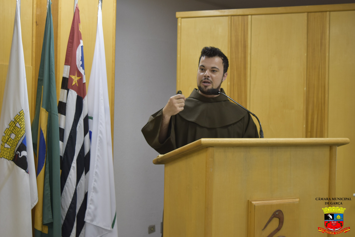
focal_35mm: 57
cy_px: 118
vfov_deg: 23.8
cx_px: 178
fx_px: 563
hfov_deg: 35.0
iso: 640
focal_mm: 38
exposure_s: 1/60
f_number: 4.8
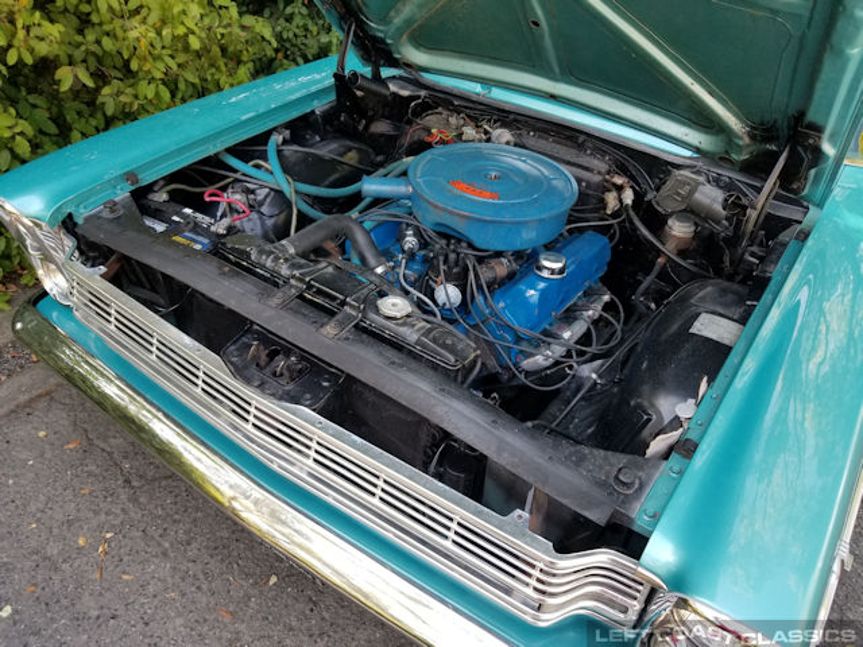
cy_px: 324
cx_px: 432
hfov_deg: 67.3
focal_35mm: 26
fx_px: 648
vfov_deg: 53.1
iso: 50
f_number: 1.7
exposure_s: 1/135
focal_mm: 4.3
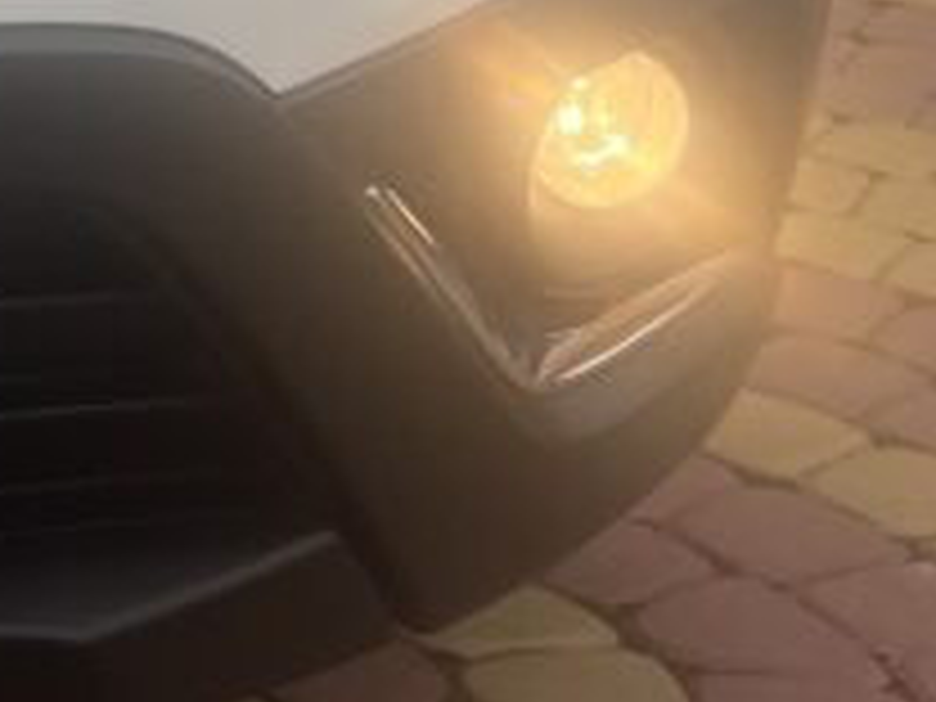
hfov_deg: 13.1
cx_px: -1004
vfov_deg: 11.0
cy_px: -441
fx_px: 3461
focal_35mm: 128
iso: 50
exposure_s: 1/591
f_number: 1.5
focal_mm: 5.7
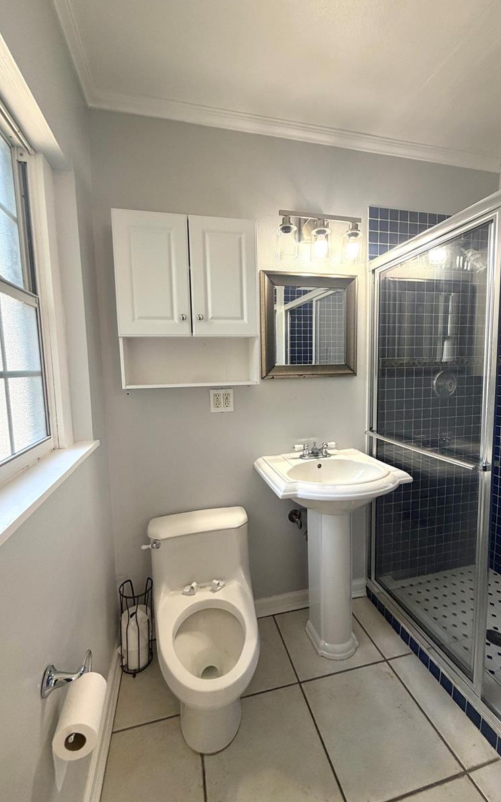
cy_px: 398
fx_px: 328
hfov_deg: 74.8
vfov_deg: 101.5
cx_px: 255
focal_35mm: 15
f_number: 2.2
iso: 200
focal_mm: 2.22
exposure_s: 1/120
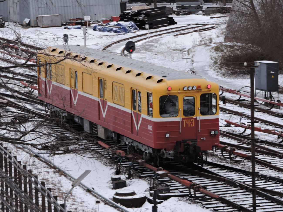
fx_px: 1185
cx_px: 142
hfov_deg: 13.6
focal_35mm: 145
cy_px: 106
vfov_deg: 10.2
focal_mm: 25.9
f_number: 4.4
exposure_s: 1/60
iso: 400
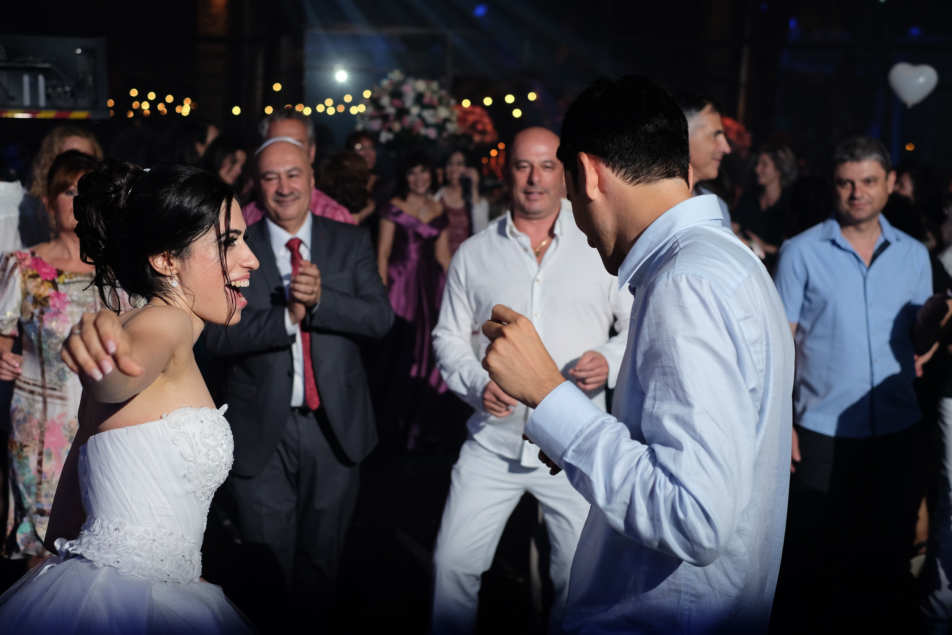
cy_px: 318
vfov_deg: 25.5
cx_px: 476
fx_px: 1402
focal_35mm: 53
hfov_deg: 37.5
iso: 800
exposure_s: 1/250
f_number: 2.8
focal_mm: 35
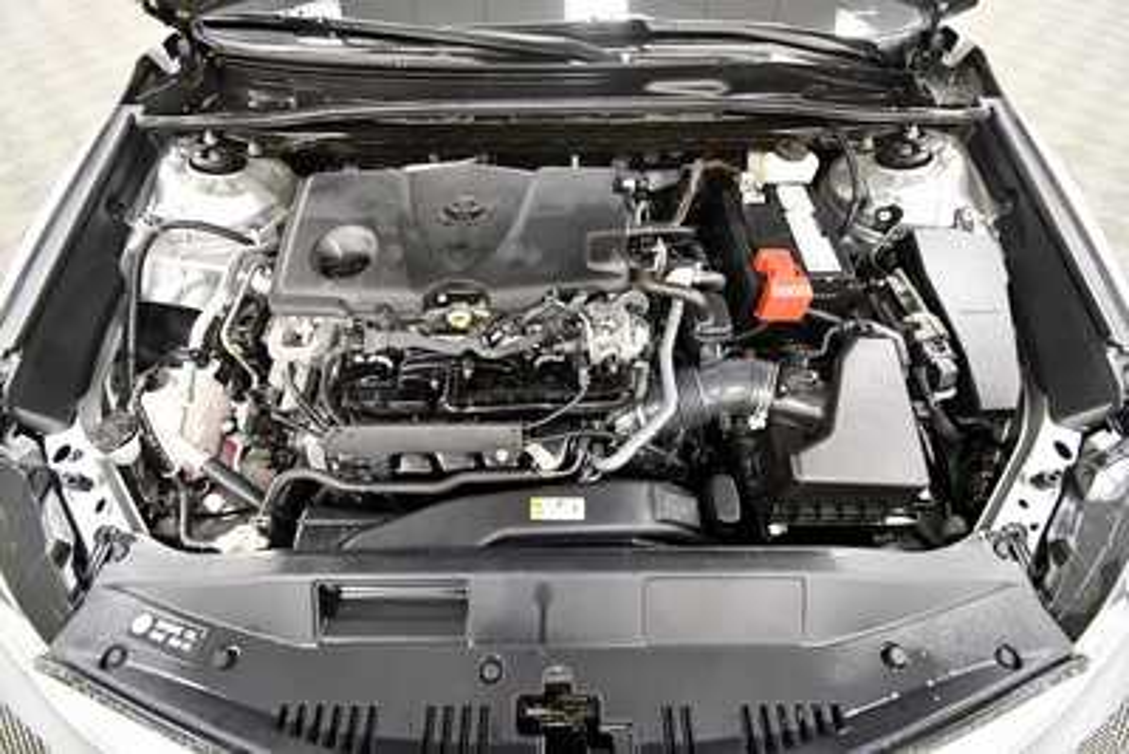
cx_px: 564
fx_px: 471
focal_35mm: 15
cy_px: 377
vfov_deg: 77.4
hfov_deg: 100.4
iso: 3200
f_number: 4.5
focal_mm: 10
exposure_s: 1/80
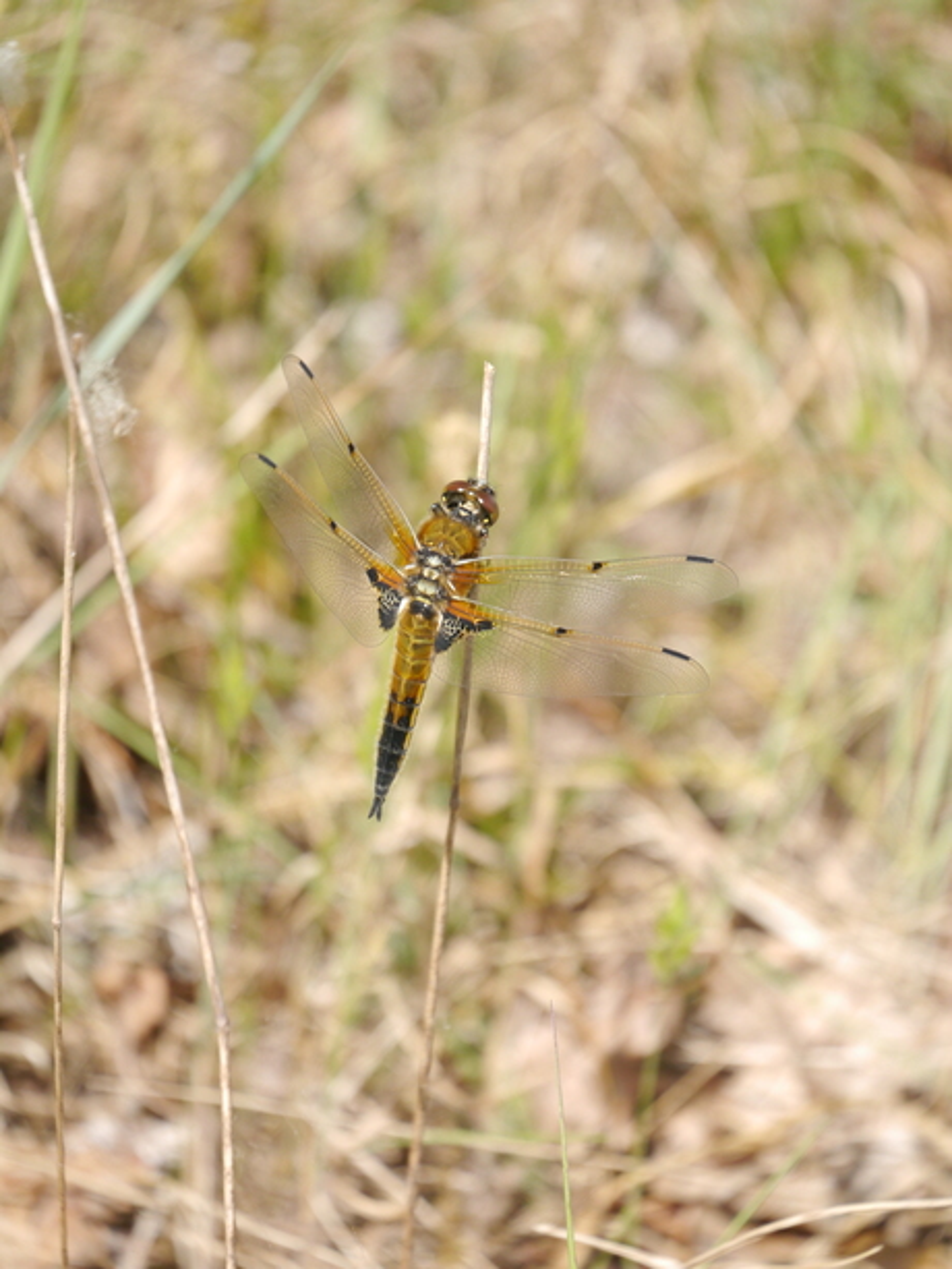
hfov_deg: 5.0
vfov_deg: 6.6
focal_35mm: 300
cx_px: 476
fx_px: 10997
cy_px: 634
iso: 640
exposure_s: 1/320
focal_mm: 150
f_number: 5.6
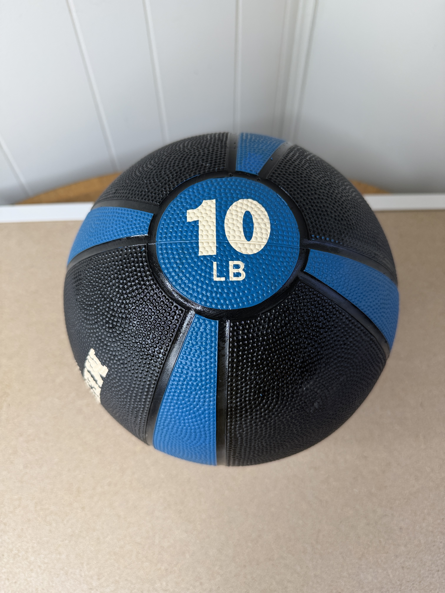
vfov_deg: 71.6
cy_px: 296
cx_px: 222
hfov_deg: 56.8
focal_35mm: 24
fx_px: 411
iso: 80
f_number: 1.78
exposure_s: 1/120
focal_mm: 6.76
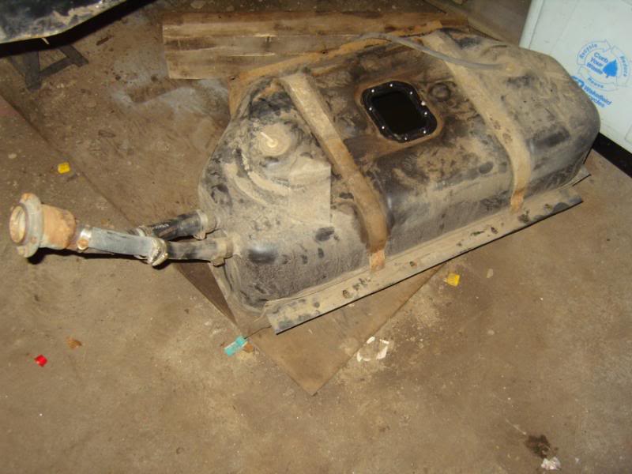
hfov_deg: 52.6
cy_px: 237
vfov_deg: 40.7
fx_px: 639
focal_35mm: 35
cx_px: 316
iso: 100
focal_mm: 7.4
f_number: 2.8
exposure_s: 1/30
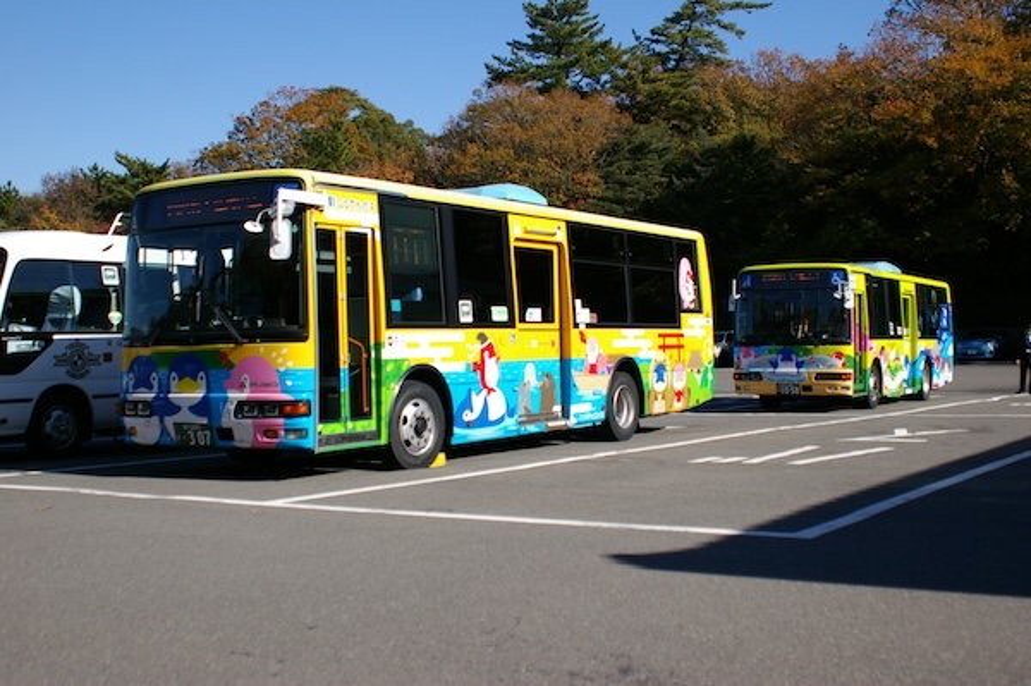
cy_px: 343
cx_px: 516
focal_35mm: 42
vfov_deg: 31.8
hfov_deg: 46.4
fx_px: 1202
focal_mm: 28
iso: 400
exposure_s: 1/4000
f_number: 4
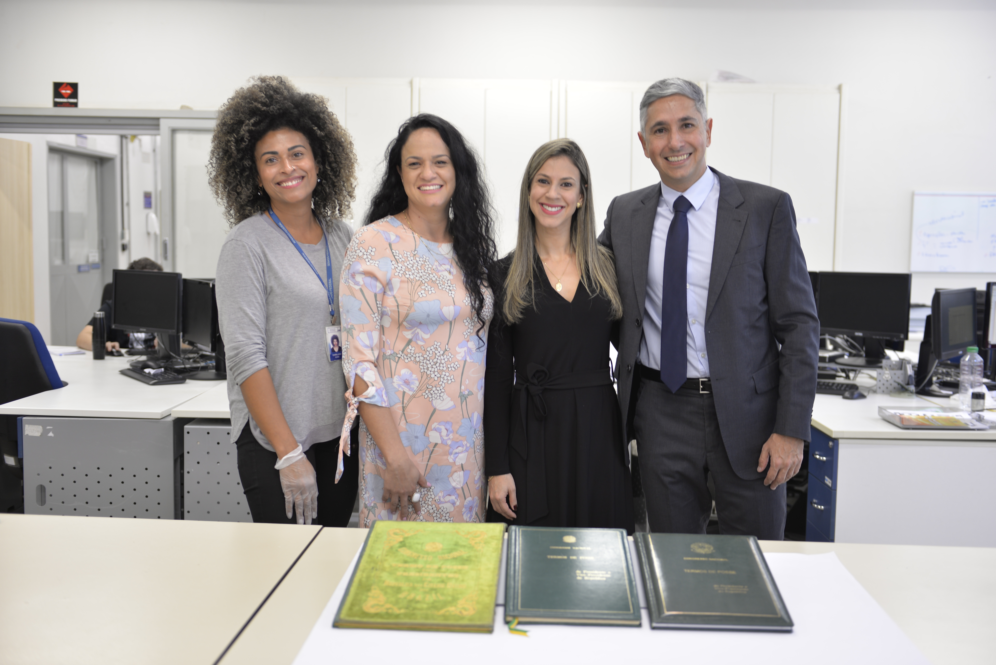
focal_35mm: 38
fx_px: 1052
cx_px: 498
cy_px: 332
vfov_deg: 35.1
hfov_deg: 50.7
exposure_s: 1/40
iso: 250
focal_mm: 38
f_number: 2.8
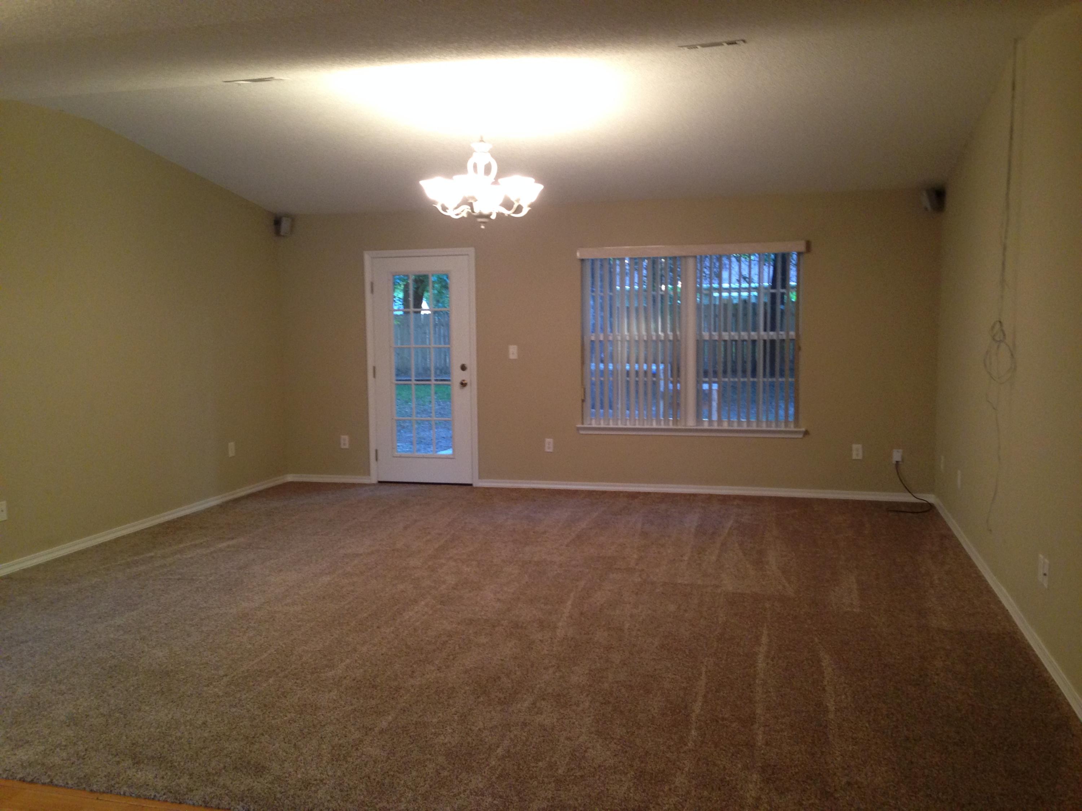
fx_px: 1031
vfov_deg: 42.9
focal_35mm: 33
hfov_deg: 55.4
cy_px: 406
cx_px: 541
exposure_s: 1/20
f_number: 2.4
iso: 160
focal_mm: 4.12
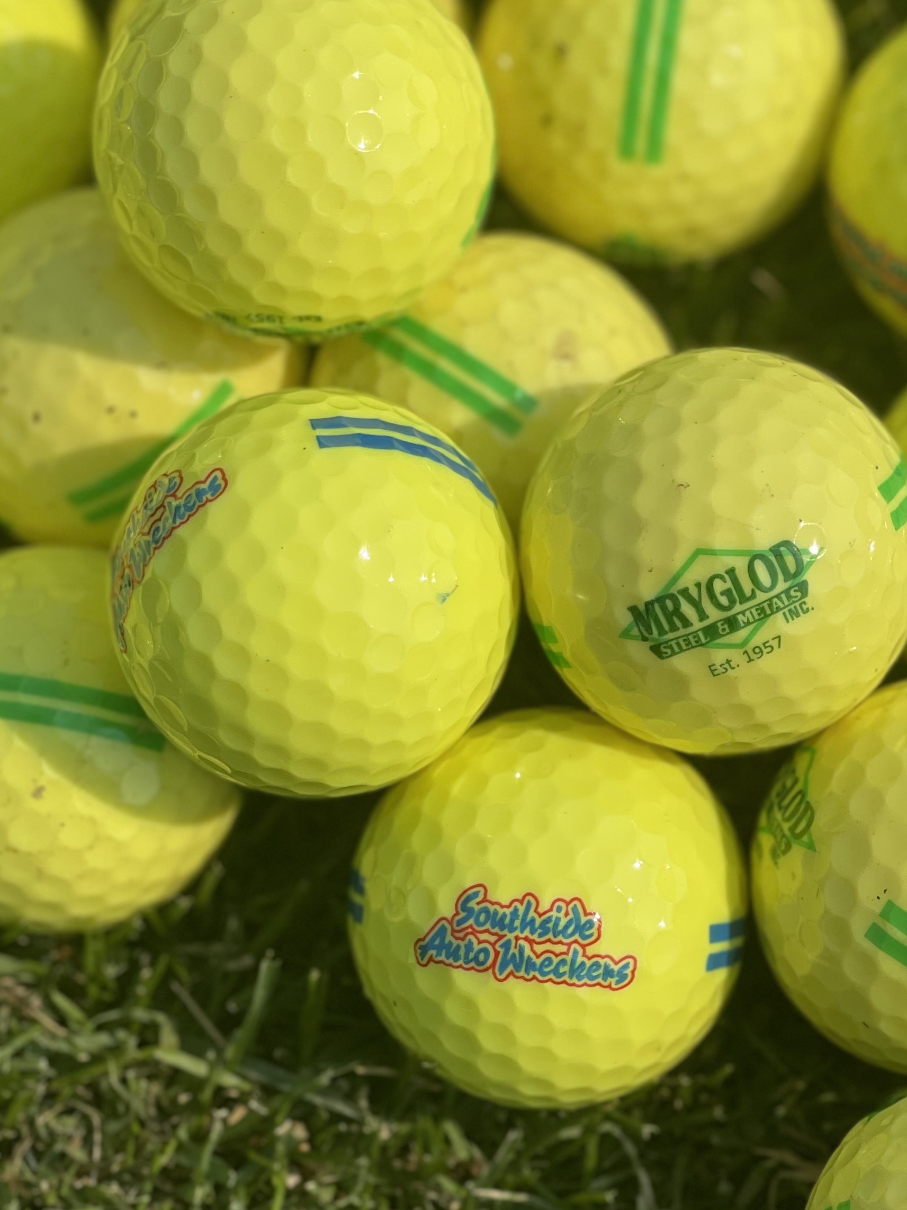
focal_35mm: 113
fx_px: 3948
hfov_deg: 13.1
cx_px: 693
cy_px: 644
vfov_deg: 17.4
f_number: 2.2
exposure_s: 1/2732
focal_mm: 7.5
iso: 20
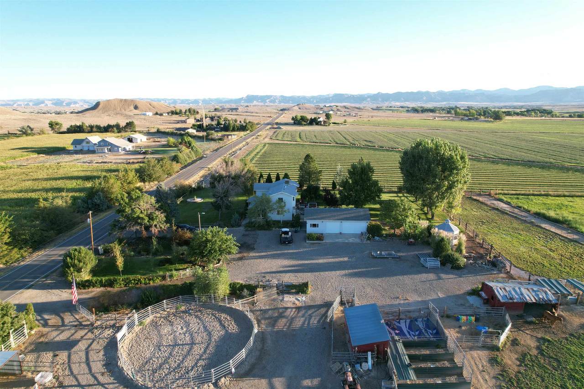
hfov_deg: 78.6
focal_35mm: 22
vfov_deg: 57.2
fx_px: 357
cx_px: 292
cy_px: 194
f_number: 2.8
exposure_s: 1/350
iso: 100
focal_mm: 8.38
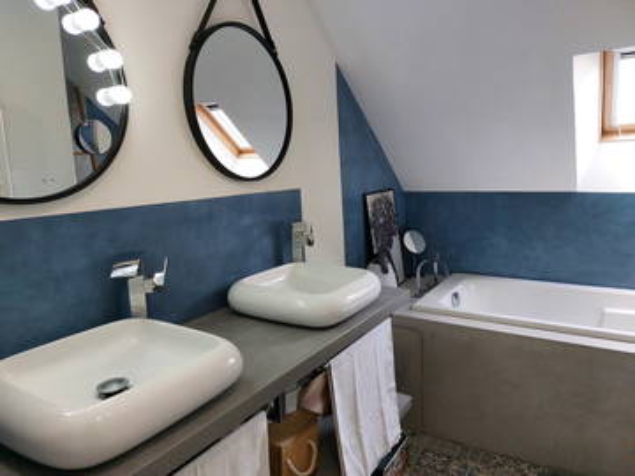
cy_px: 238
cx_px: 318
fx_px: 440
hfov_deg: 71.6
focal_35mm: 24
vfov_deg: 56.8
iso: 320
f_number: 1.8
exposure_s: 1/100
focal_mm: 5.23
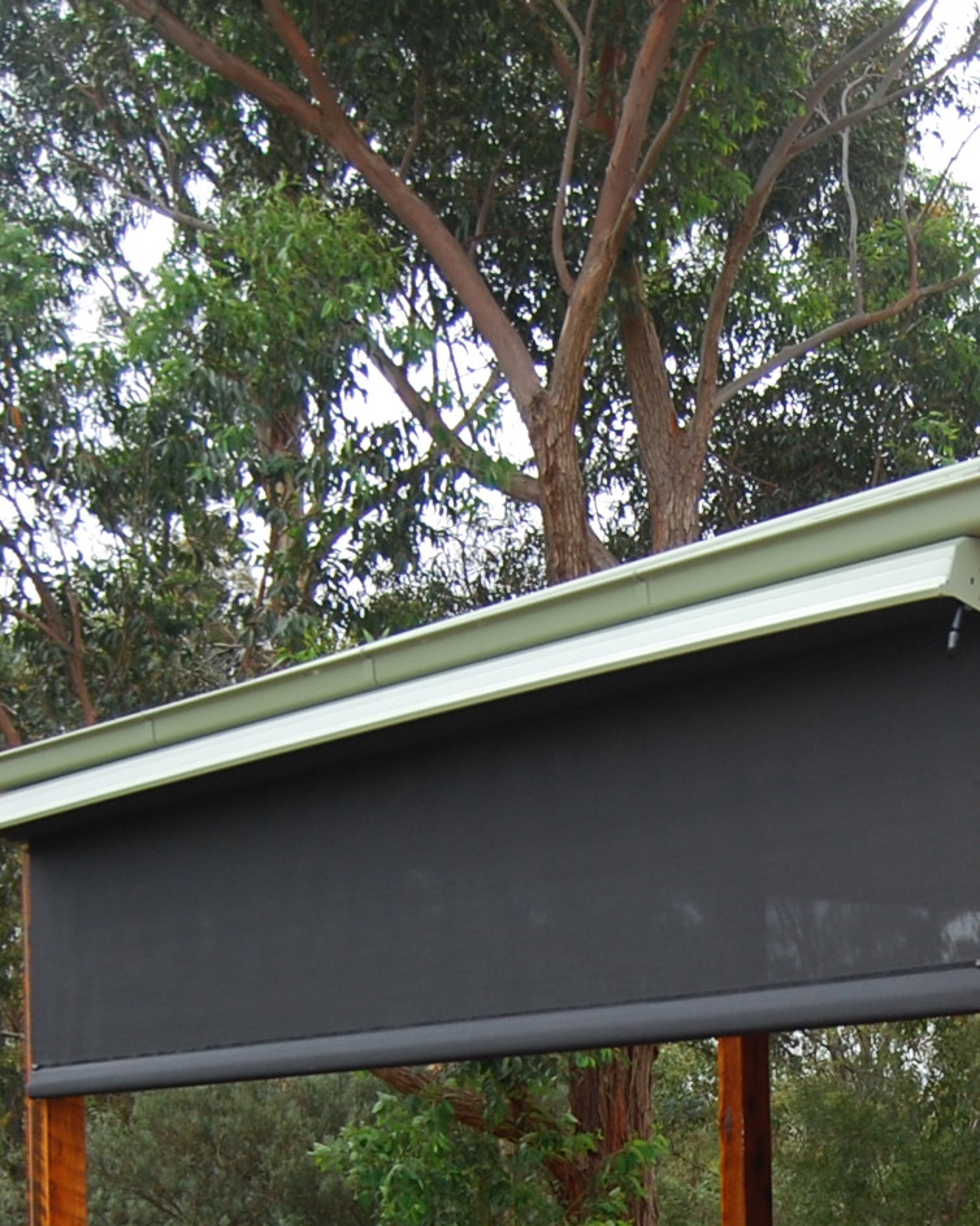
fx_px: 2829
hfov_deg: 19.3
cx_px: 884
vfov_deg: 23.7
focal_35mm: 78
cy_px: 1141
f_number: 3.5
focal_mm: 18
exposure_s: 1/125
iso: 160
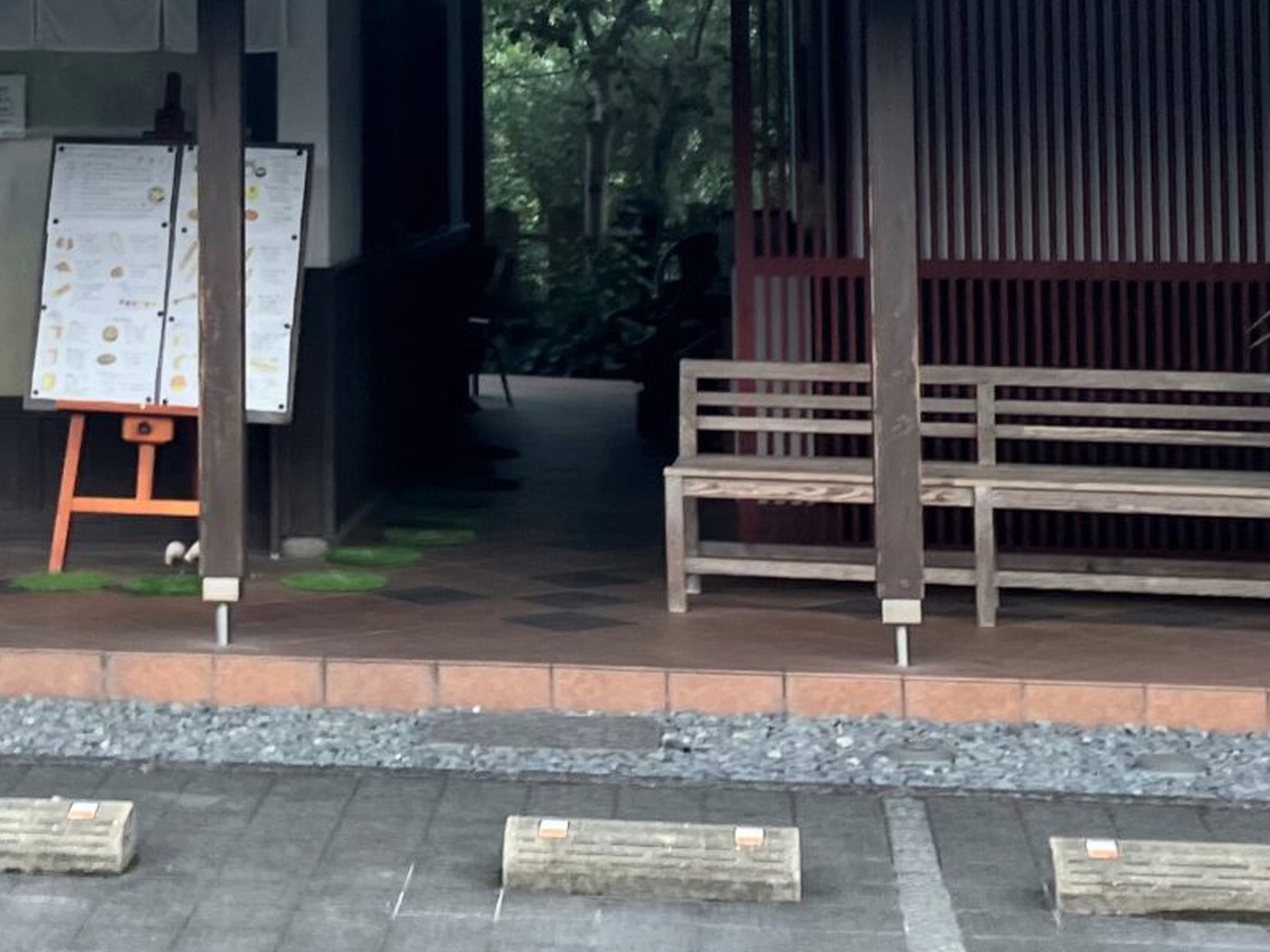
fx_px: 3302
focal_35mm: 90
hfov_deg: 21.5
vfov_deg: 15.9
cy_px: -100
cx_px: 220
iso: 32
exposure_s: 1/471
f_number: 1.8
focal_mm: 3.99
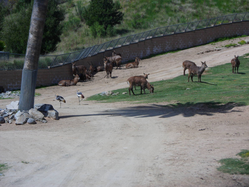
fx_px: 935
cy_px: 94
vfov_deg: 11.4
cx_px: 124
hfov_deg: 15.2
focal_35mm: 130
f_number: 5.4
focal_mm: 22.5
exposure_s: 1/500
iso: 80
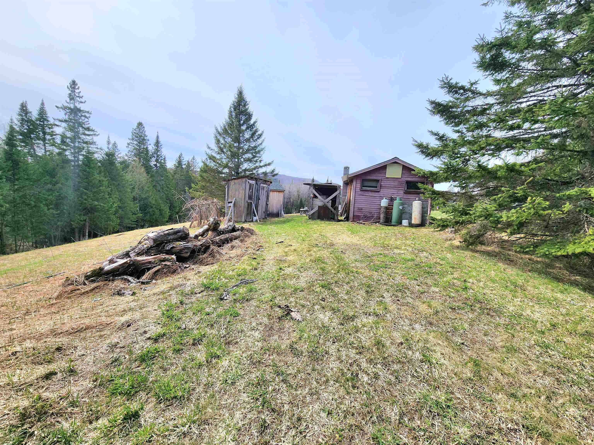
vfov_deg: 89.9
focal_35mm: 13
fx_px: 223
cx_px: 297
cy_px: 222
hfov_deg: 106.2
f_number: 2.2
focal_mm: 2.2
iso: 50
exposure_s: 1/2500
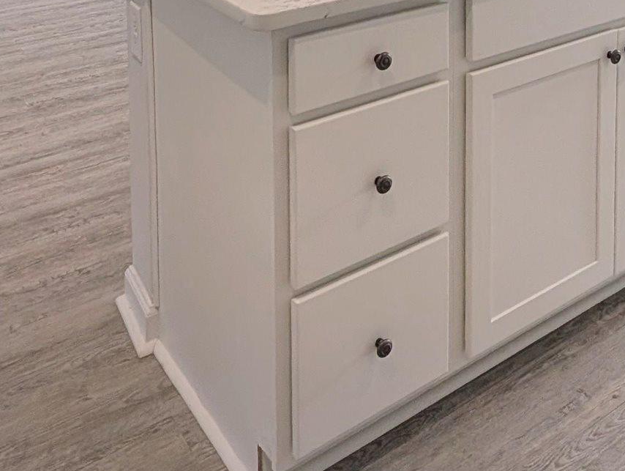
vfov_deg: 26.2
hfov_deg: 42.1
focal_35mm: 43
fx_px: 777
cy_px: -204
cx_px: 487
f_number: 1.7
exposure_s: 1/287
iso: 48
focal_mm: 2.02
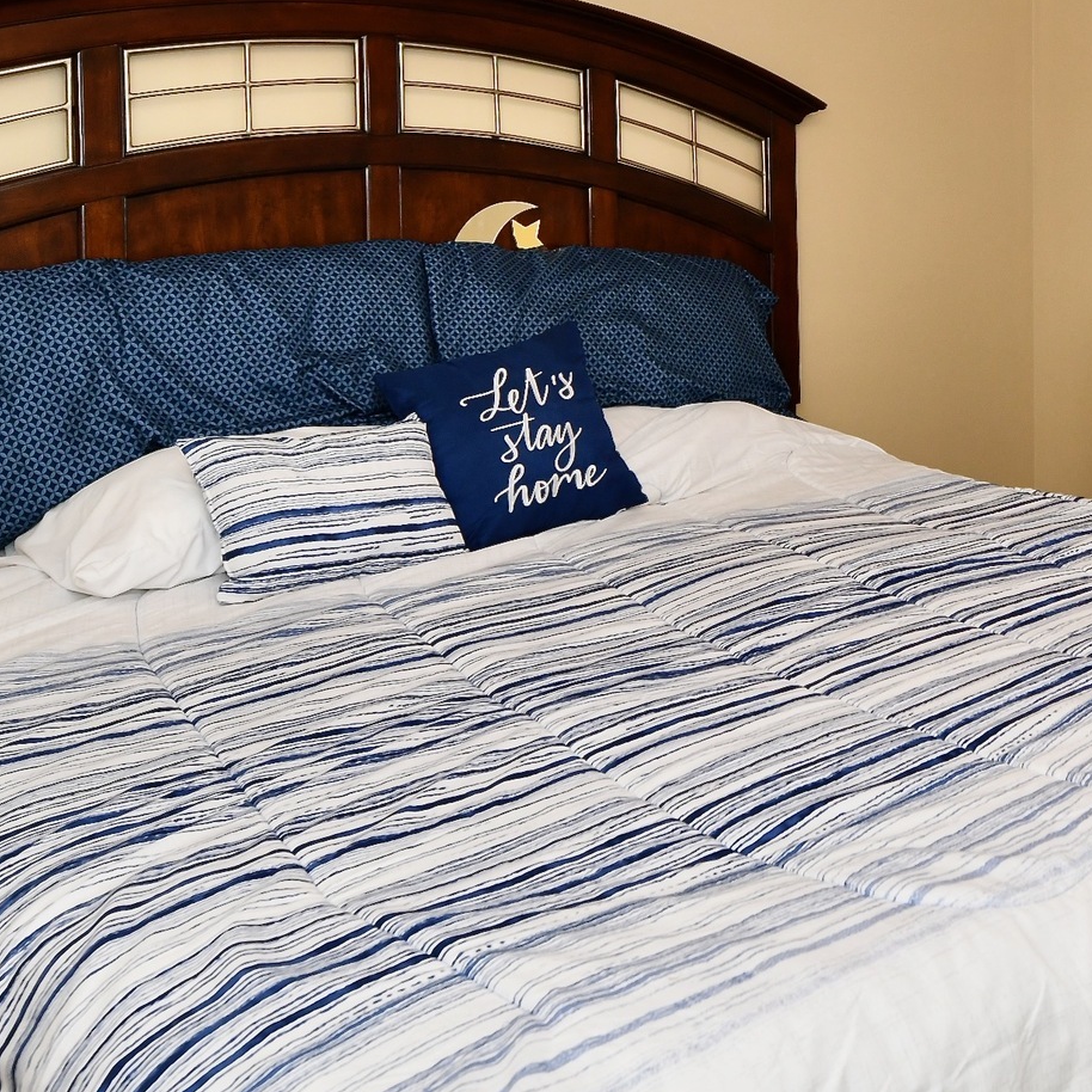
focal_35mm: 40
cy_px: 184
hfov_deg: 38.8
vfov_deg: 39.8
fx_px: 1428
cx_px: 992
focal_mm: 14
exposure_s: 1/60
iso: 640
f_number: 6.3
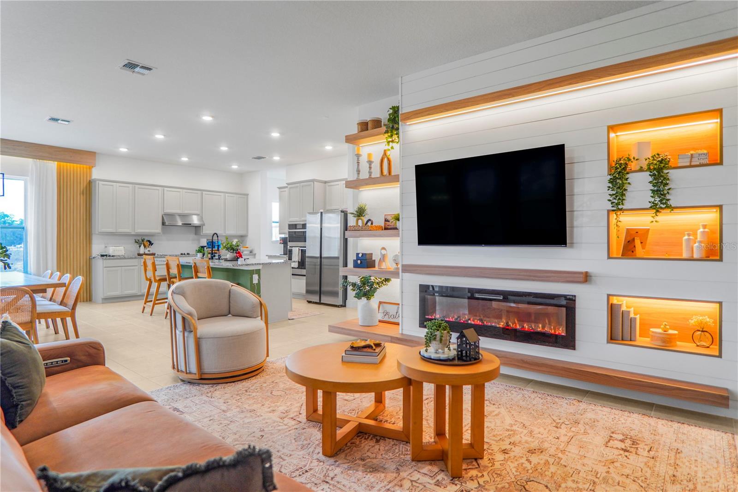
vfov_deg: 67.4
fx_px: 369
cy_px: 246
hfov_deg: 90.0
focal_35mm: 18
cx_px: 369
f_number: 2
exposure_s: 1/30
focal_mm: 12
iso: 100
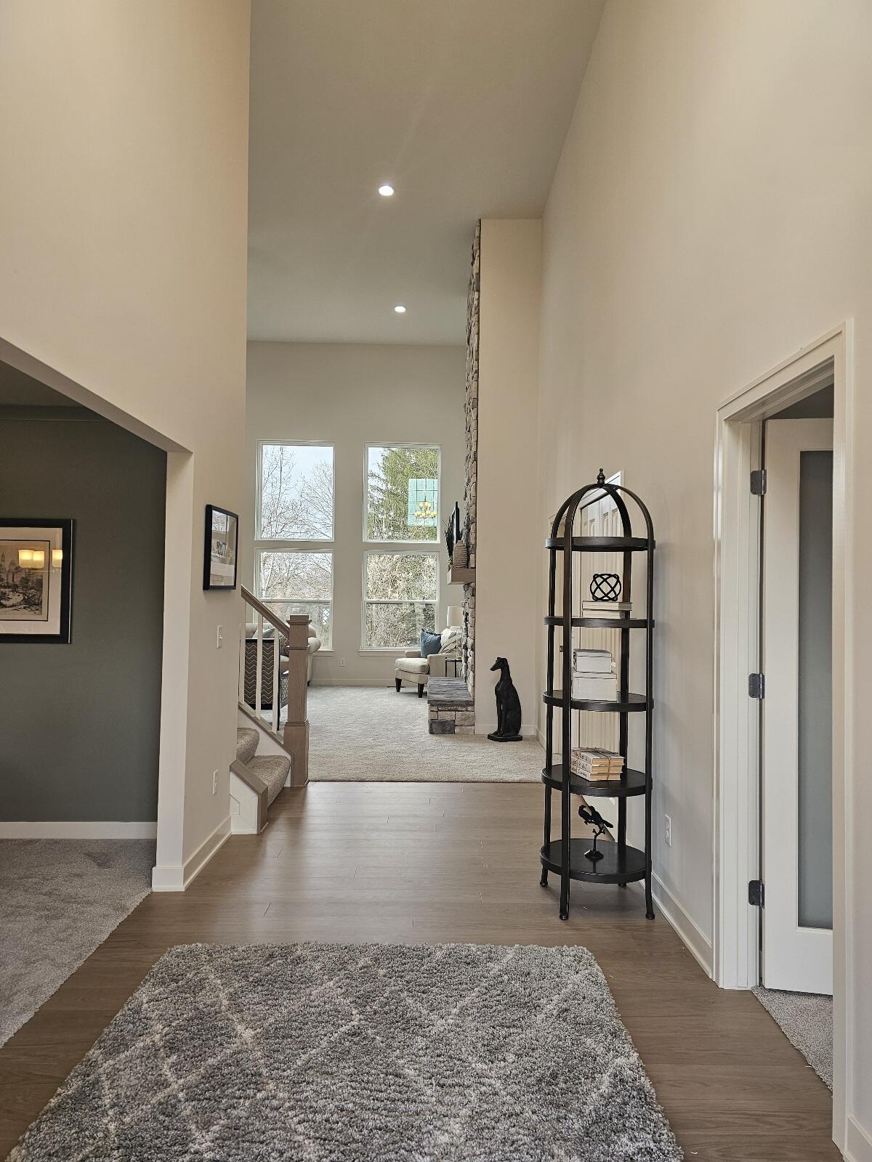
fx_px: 773
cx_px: 436
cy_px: 581
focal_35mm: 23
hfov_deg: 58.9
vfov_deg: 73.9
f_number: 1.7
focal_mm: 6.3
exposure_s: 1/120
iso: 100
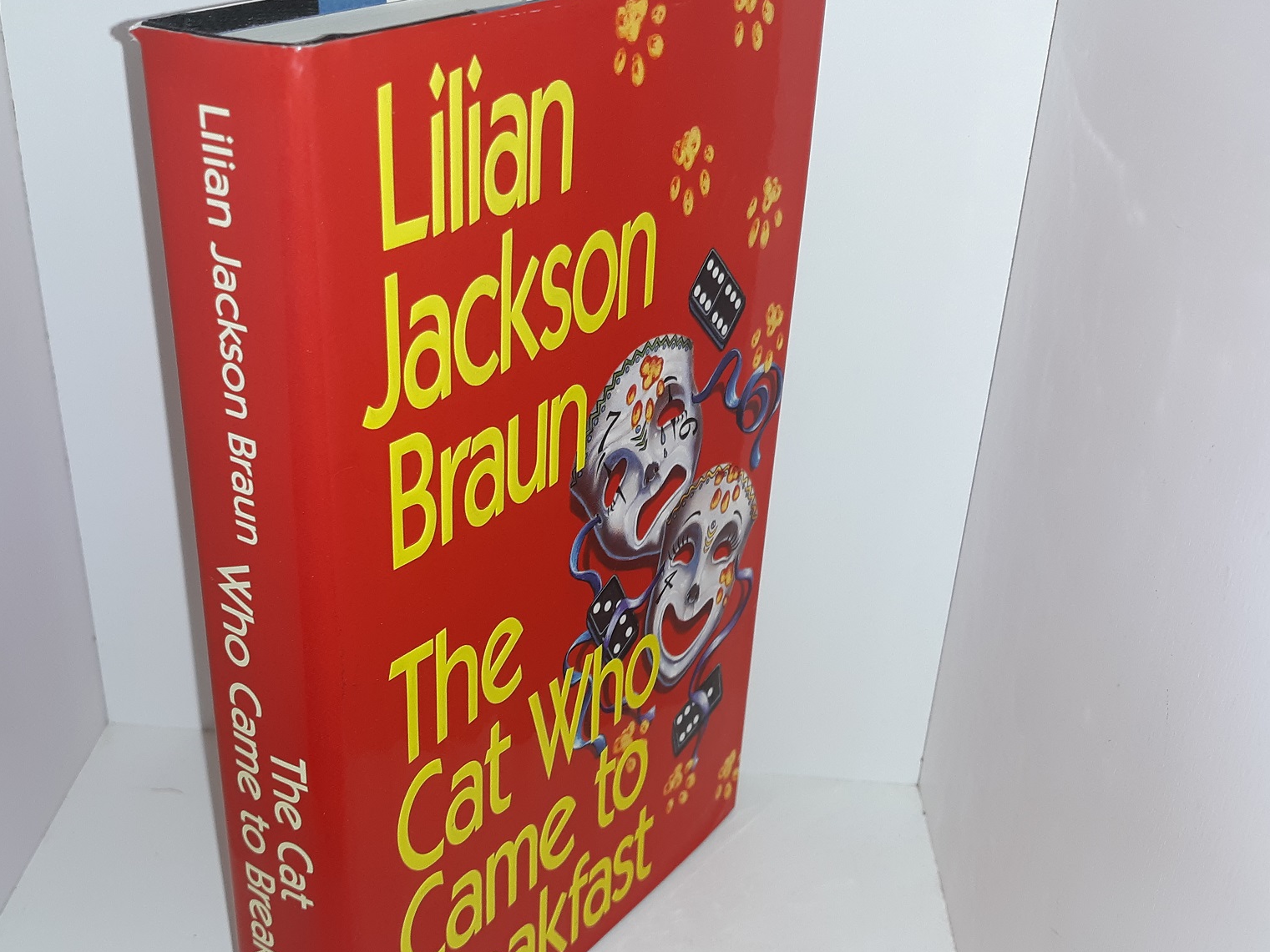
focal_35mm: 38
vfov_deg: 37.7
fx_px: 1394
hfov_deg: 48.6
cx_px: 496
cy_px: 532
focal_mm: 3.7
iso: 40
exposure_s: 1/120
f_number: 1.7
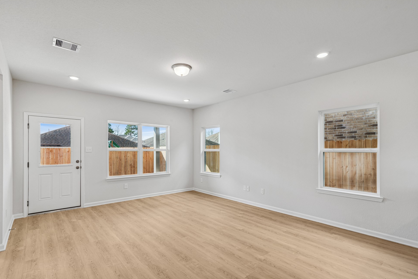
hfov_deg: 93.2
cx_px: 203
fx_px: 197
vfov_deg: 70.5
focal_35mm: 17
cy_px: 146
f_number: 9
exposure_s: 1/13
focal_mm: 16
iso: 100
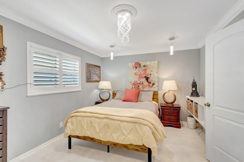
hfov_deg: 100.4
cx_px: 122
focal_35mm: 15
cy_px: 81
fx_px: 102
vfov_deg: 77.3
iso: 640
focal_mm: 10
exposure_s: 1/10
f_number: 8
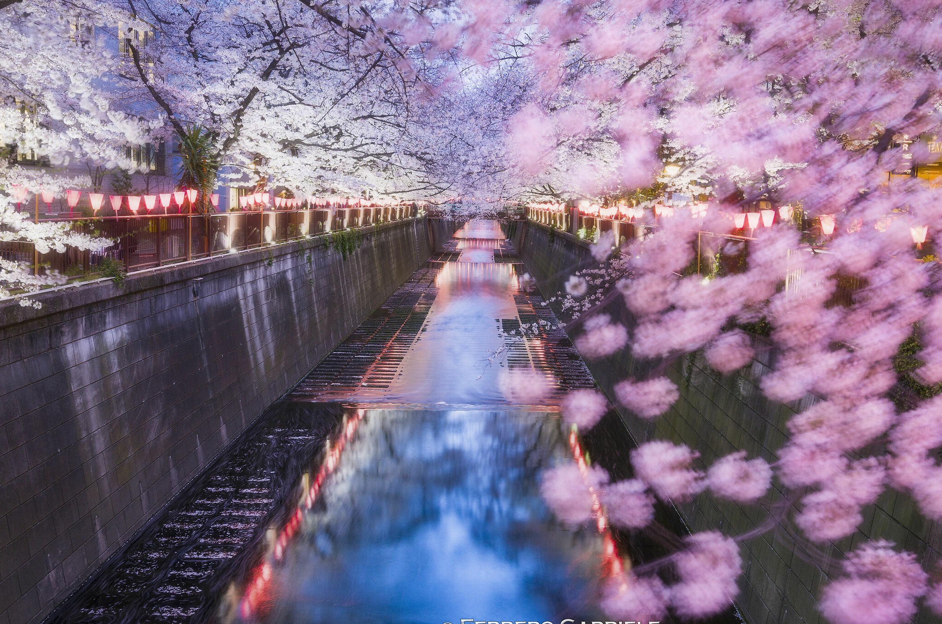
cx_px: 545
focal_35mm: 35
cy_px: 298
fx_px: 914
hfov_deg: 54.3
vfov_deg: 37.7
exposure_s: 6
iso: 100
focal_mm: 20
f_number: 10
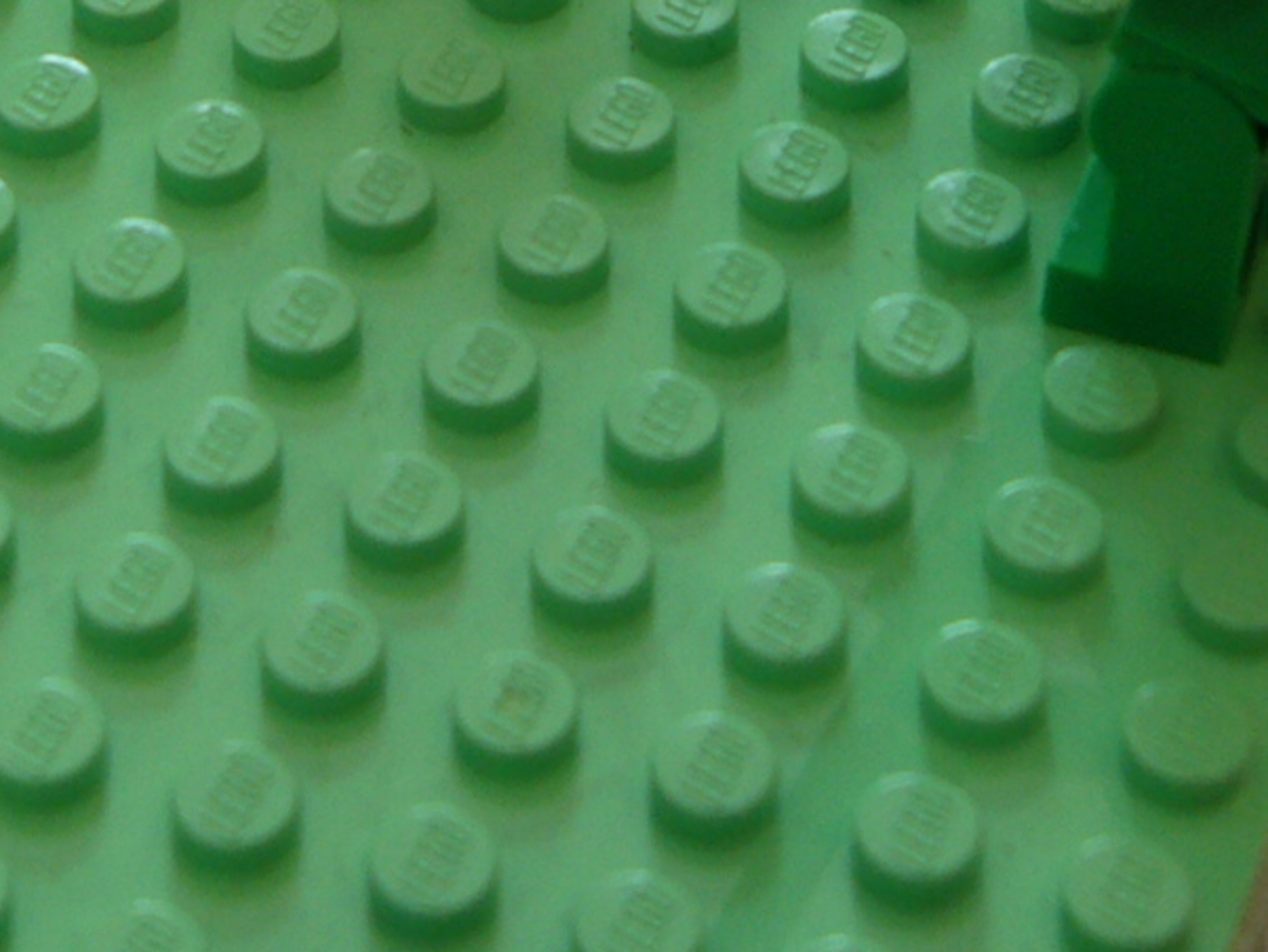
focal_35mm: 119
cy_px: -571
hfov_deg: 16.5
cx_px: 476
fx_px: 4361
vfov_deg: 11.8
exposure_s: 1/40
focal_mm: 5.8
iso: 80
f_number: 2.8
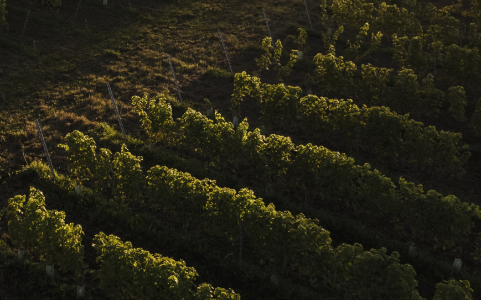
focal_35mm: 64
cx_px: 54
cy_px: 19
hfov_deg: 30.7
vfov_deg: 19.8
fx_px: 839
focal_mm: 8.38
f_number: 2.8
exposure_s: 1/2000
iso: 100
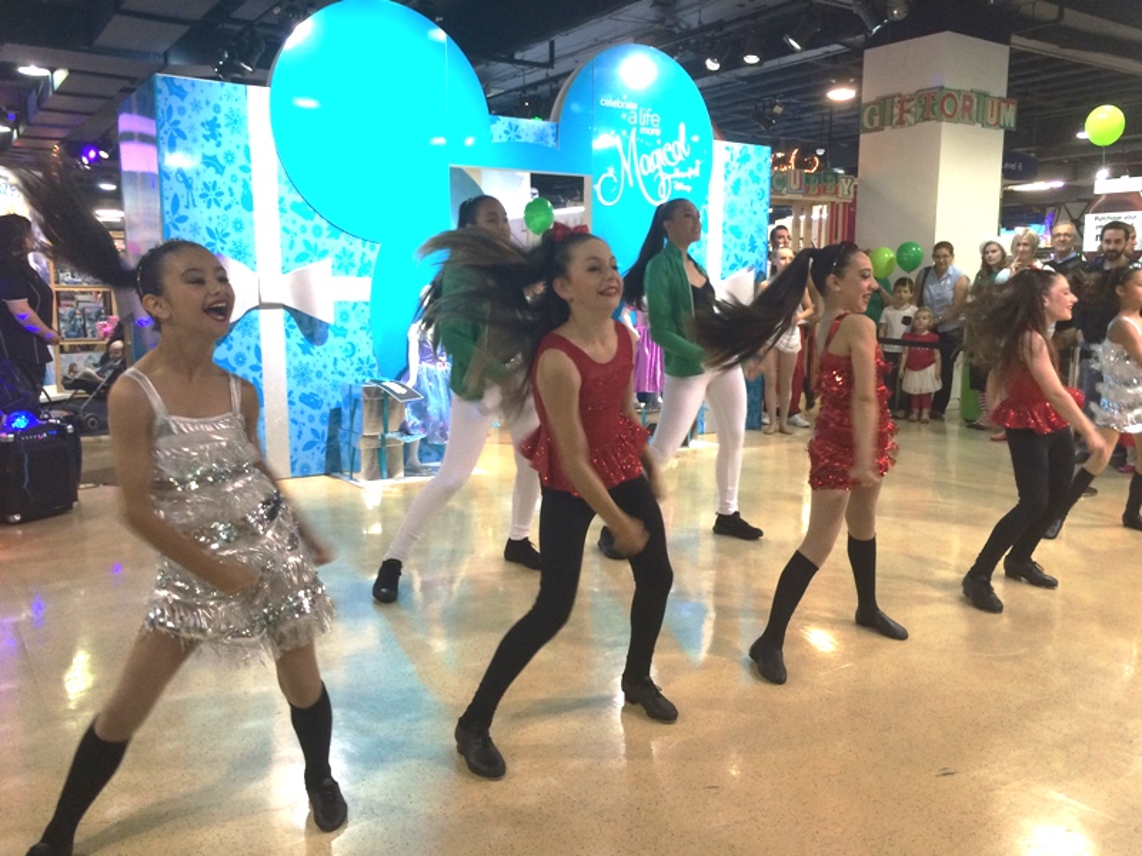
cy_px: 428
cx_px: 571
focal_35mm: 29
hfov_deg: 61.7
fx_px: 957
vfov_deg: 48.2
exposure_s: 1/33
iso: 160
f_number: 2.2
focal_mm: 4.15
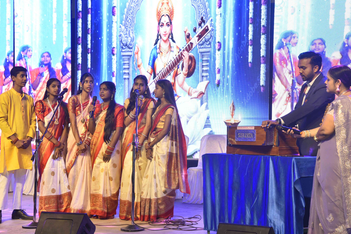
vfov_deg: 20.0
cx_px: 167
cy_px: 118
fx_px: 663
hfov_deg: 29.6
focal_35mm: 68
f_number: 5
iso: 320
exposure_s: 1/160
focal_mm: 58
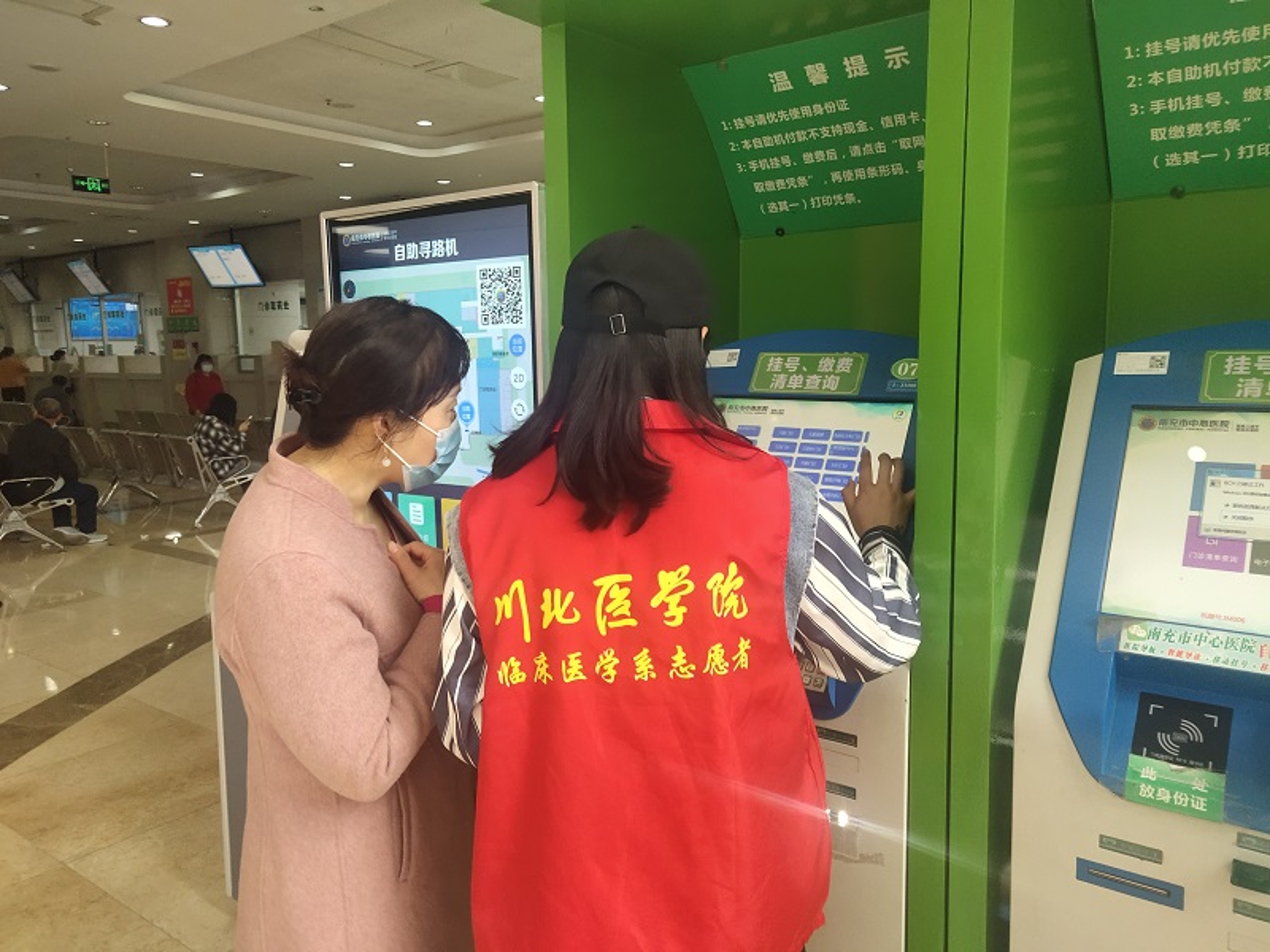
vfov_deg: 46.8
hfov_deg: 60.0
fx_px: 1101
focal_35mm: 30
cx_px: 635
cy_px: 476
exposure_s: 1/100
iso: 264
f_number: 1.8
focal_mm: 4.35
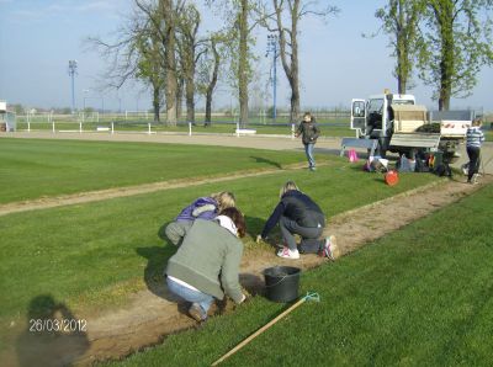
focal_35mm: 36
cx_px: 246
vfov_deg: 39.5
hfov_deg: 51.5
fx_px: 511
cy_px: 184
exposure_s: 1/300
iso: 100
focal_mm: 6
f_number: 4.7
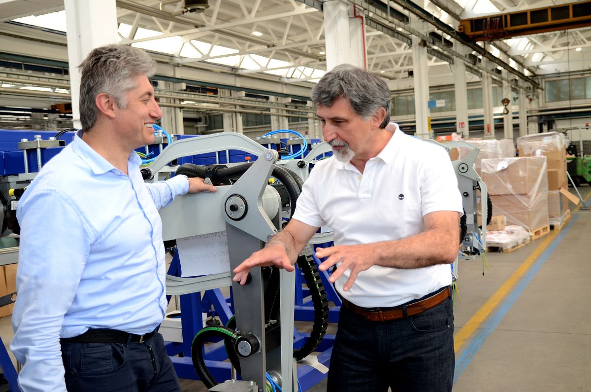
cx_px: 296
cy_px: 196
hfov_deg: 49.6
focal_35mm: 39
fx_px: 639
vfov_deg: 34.1
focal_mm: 26
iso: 640
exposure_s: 1/250
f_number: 3.3
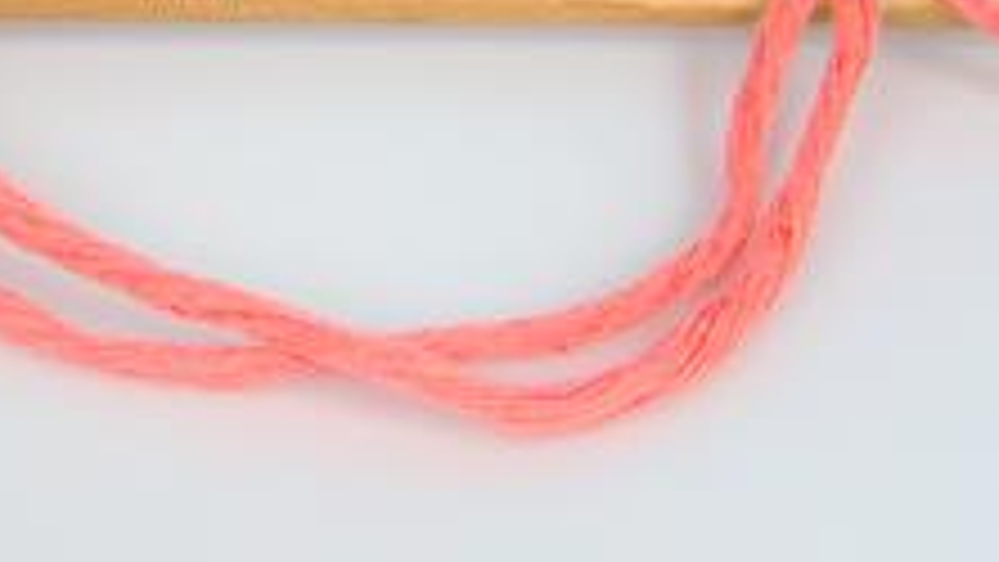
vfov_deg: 11.8
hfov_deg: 20.6
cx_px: 135
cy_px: 11
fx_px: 2703
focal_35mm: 102
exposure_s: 1/116
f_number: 2.8
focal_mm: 10.64
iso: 200
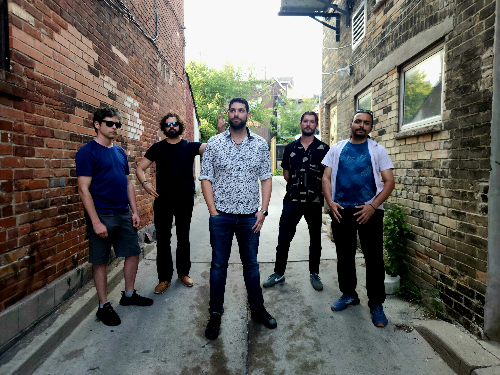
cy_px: 188
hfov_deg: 73.9
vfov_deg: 58.9
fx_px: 332
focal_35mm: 23
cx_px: 250
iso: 250
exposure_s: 1/357
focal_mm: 5.4
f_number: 1.8
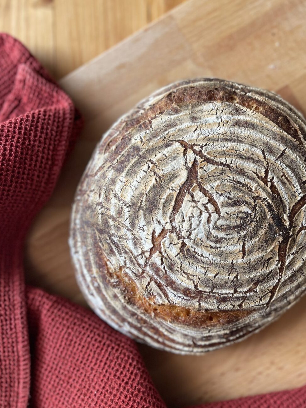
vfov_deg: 58.3
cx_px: 154
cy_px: 208
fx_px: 365
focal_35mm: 31
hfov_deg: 45.4
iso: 100
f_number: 1.6
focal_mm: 5.1
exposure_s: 1/121
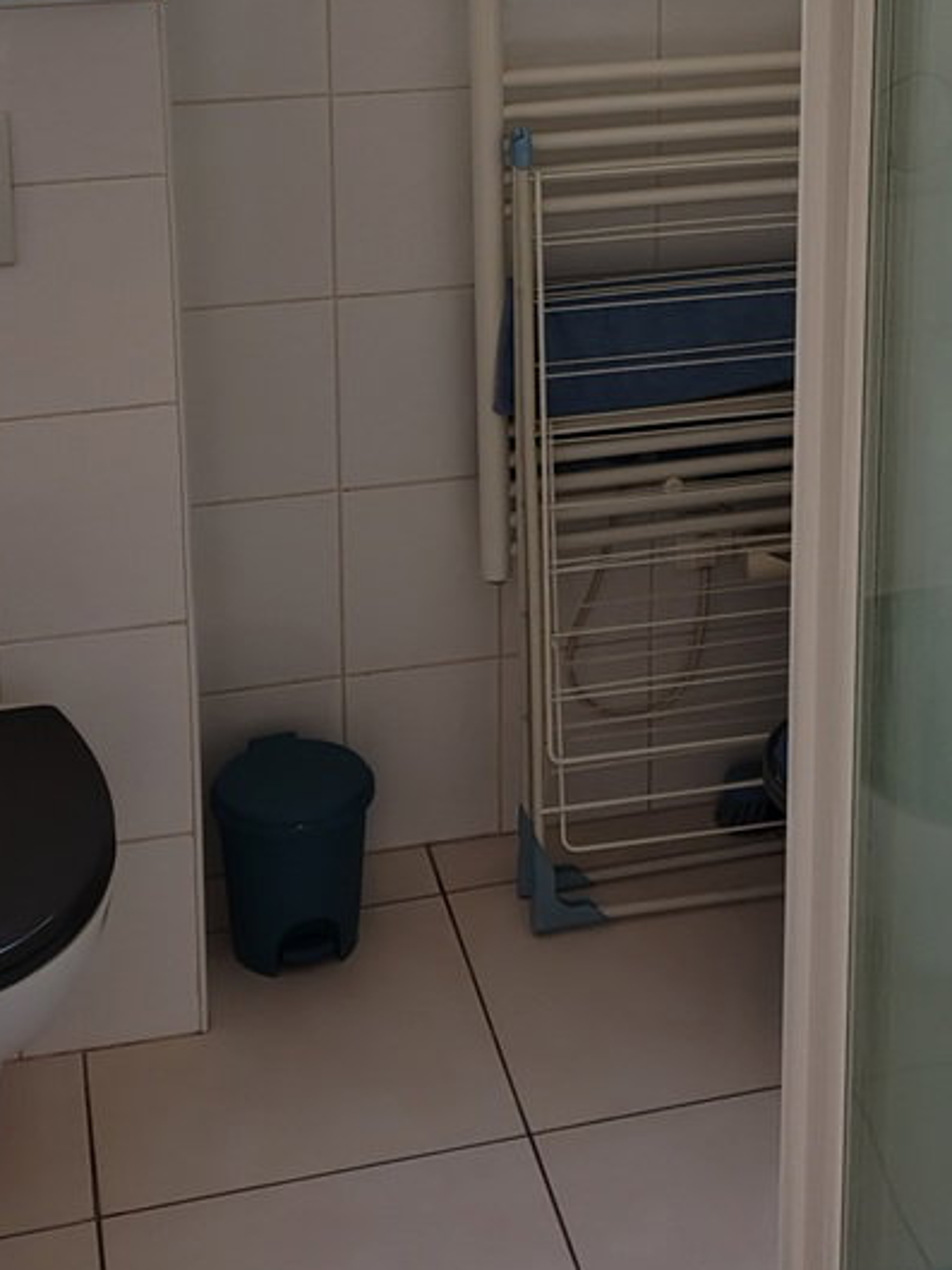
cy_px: 103
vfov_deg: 31.5
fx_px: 2126
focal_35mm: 58
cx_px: 620
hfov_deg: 25.1
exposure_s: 1/50.1
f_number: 1.7
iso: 507
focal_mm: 4.71
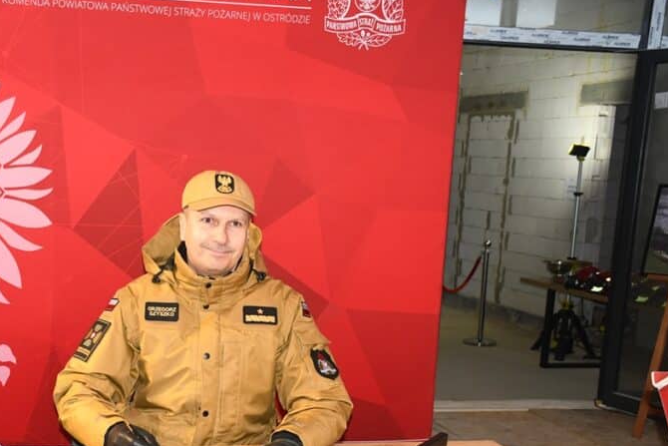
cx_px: 185
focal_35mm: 55
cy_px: 336
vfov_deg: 24.4
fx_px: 1021
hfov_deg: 35.6
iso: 1600
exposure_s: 1/125
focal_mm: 24
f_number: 5.6
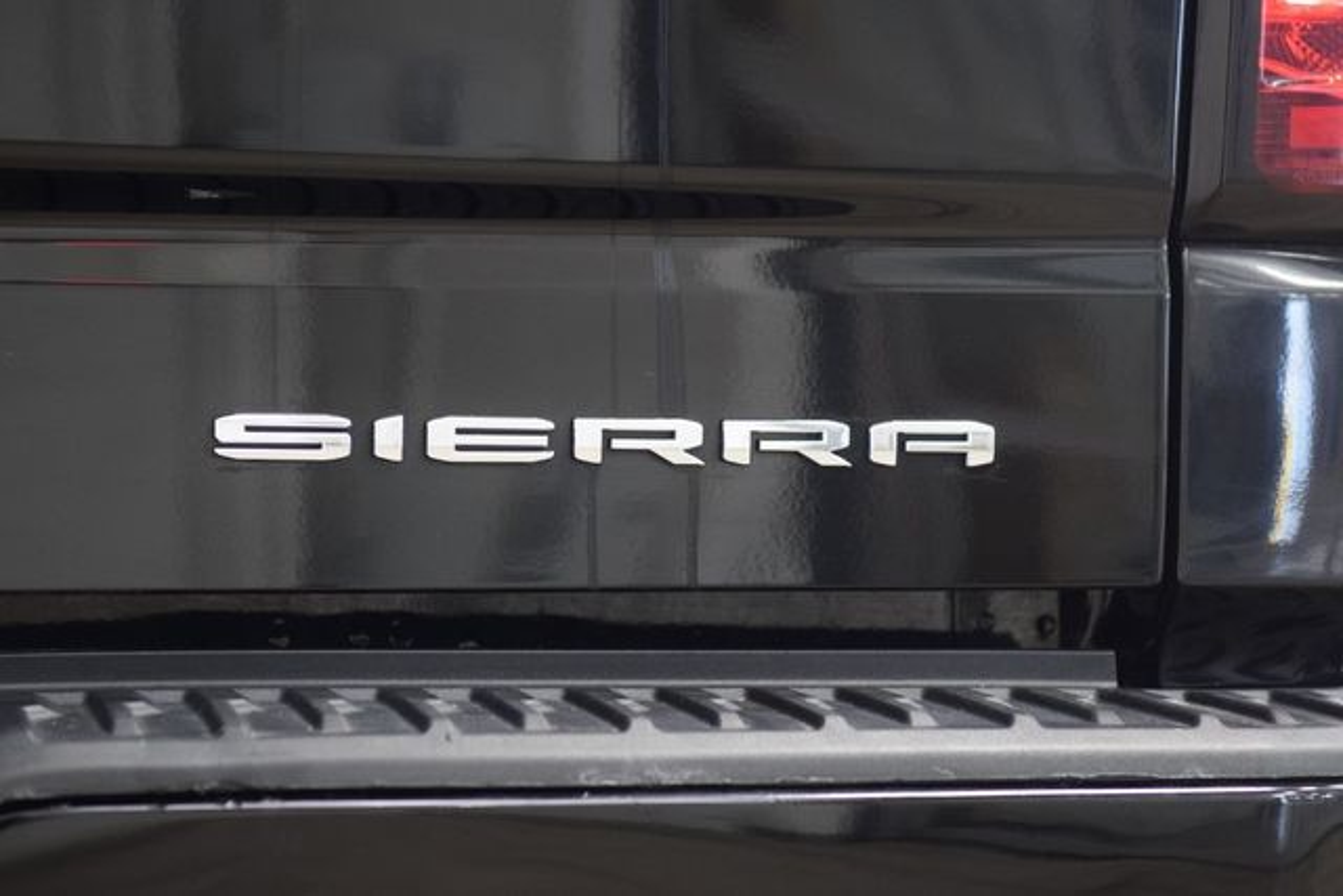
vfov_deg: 13.0
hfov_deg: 19.5
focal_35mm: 105
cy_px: 448
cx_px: 672
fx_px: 3918
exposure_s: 1/30
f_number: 3.5
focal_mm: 70
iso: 1600
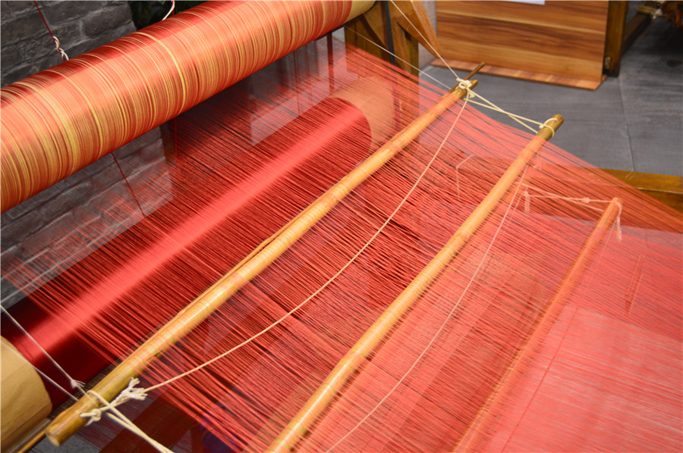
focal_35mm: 39
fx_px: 739
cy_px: 226
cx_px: 342
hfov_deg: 49.6
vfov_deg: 34.1
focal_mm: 26
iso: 800
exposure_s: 1/10
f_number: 4.2
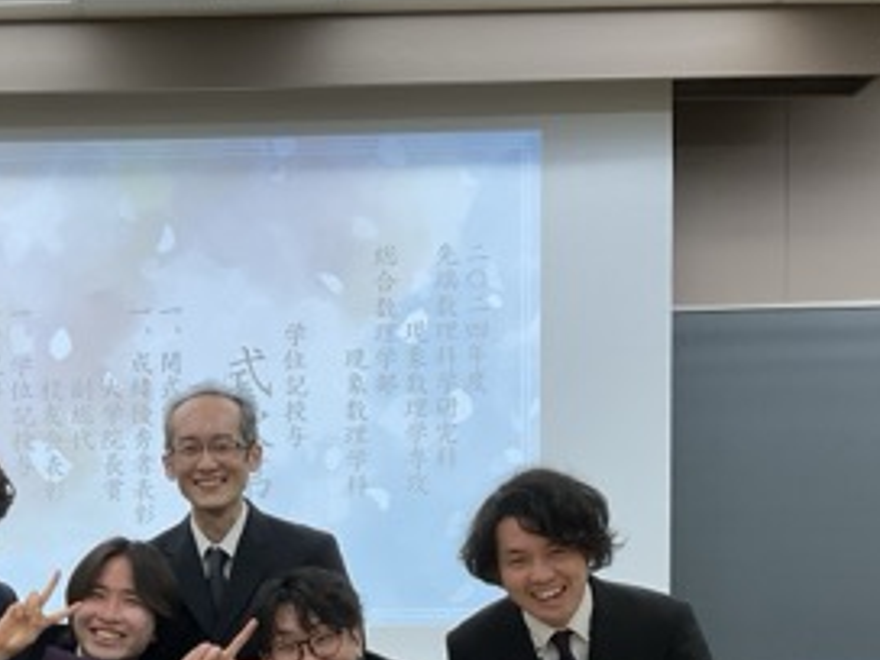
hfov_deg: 29.5
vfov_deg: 21.9
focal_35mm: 64
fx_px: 1627
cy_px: 686
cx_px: 159
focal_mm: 3
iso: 50
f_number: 1.8
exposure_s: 1/90
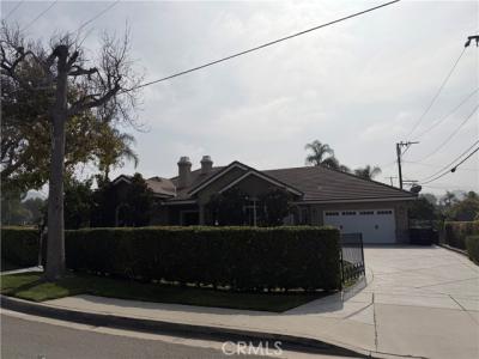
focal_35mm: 24
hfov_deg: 71.6
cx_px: 240
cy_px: 180
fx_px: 332
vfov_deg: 56.8
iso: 125
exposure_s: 1/55556
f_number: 1.78
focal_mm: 6.76
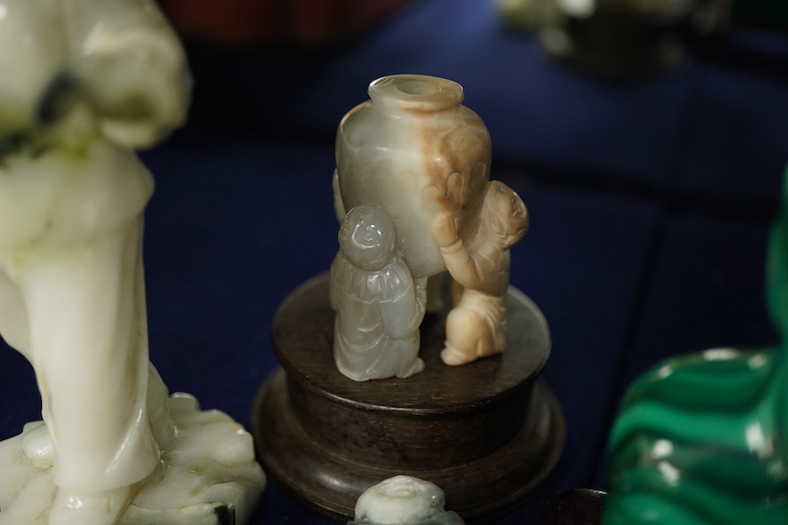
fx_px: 985
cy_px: 262
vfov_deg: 29.9
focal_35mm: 45
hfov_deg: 43.6
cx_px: 394
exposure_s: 1/125
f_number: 3.5
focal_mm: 30
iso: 1250
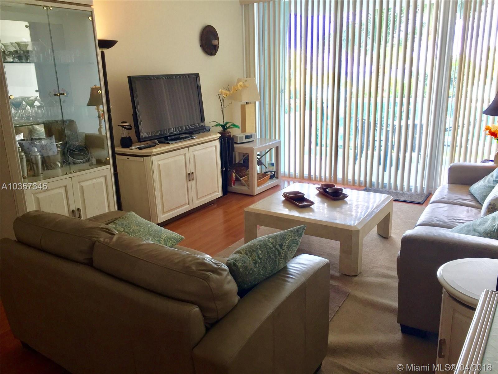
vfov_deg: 48.2
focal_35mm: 29
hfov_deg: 61.7
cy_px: 187
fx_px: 417
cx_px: 249
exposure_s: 1/30
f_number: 2.2
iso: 64
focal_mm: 4.15
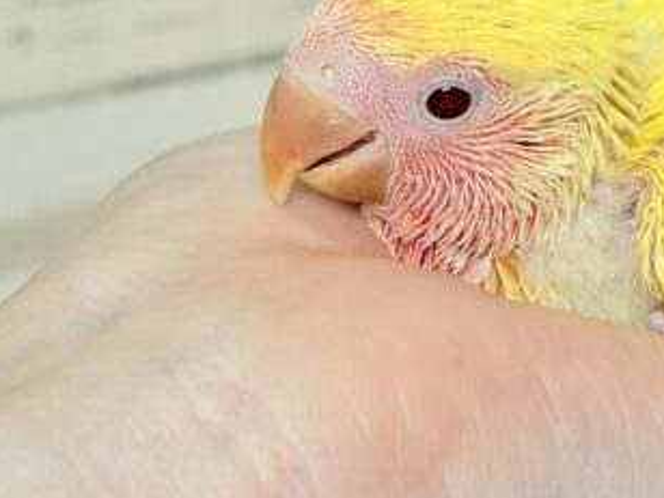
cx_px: 476
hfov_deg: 18.1
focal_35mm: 108
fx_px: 2072
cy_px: 67
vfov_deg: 13.6
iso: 50
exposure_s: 1/50
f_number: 1.6
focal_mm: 5.96
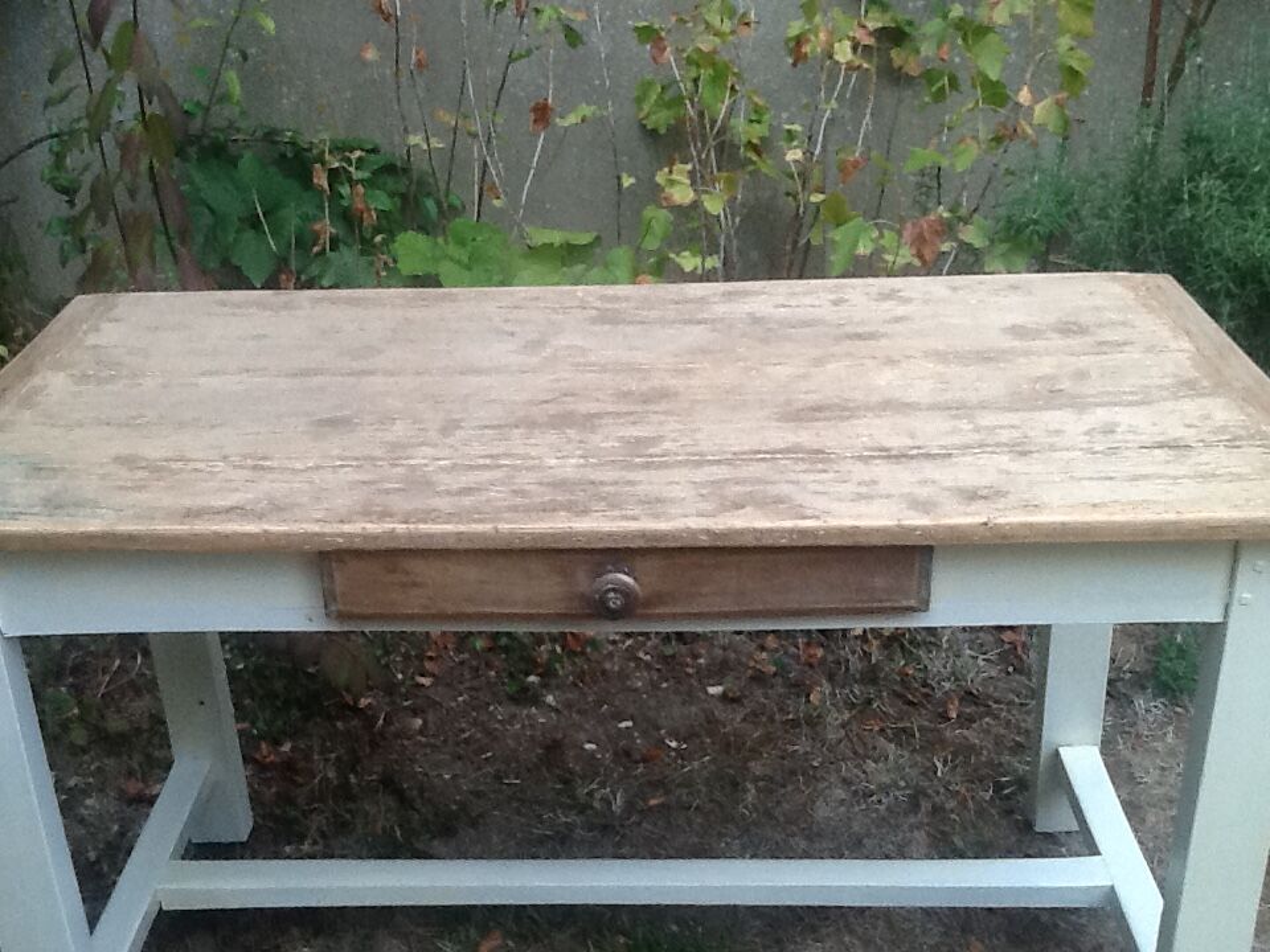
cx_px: 635
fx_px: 1614
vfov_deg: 32.9
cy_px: 476
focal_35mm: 44
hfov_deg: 42.9
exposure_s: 1/120
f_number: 2.4
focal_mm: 2.03
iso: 80
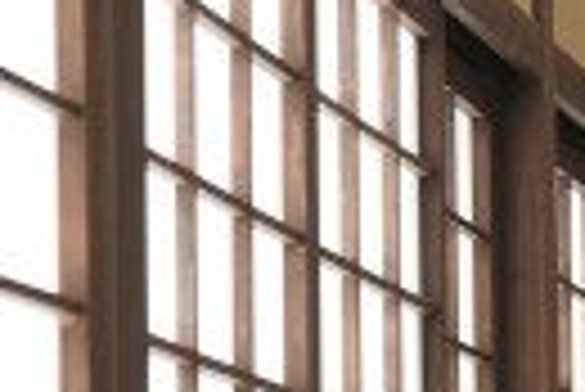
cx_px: 1368
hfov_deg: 6.3
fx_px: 5108
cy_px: 1156
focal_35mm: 314
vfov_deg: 4.2
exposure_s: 1/125
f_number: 4
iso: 250
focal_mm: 51
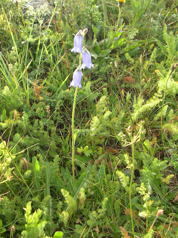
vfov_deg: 49.0
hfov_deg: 37.7
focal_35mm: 38
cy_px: 119
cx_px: 89
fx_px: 261
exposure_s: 1/241
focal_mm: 8
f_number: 2.8
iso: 100
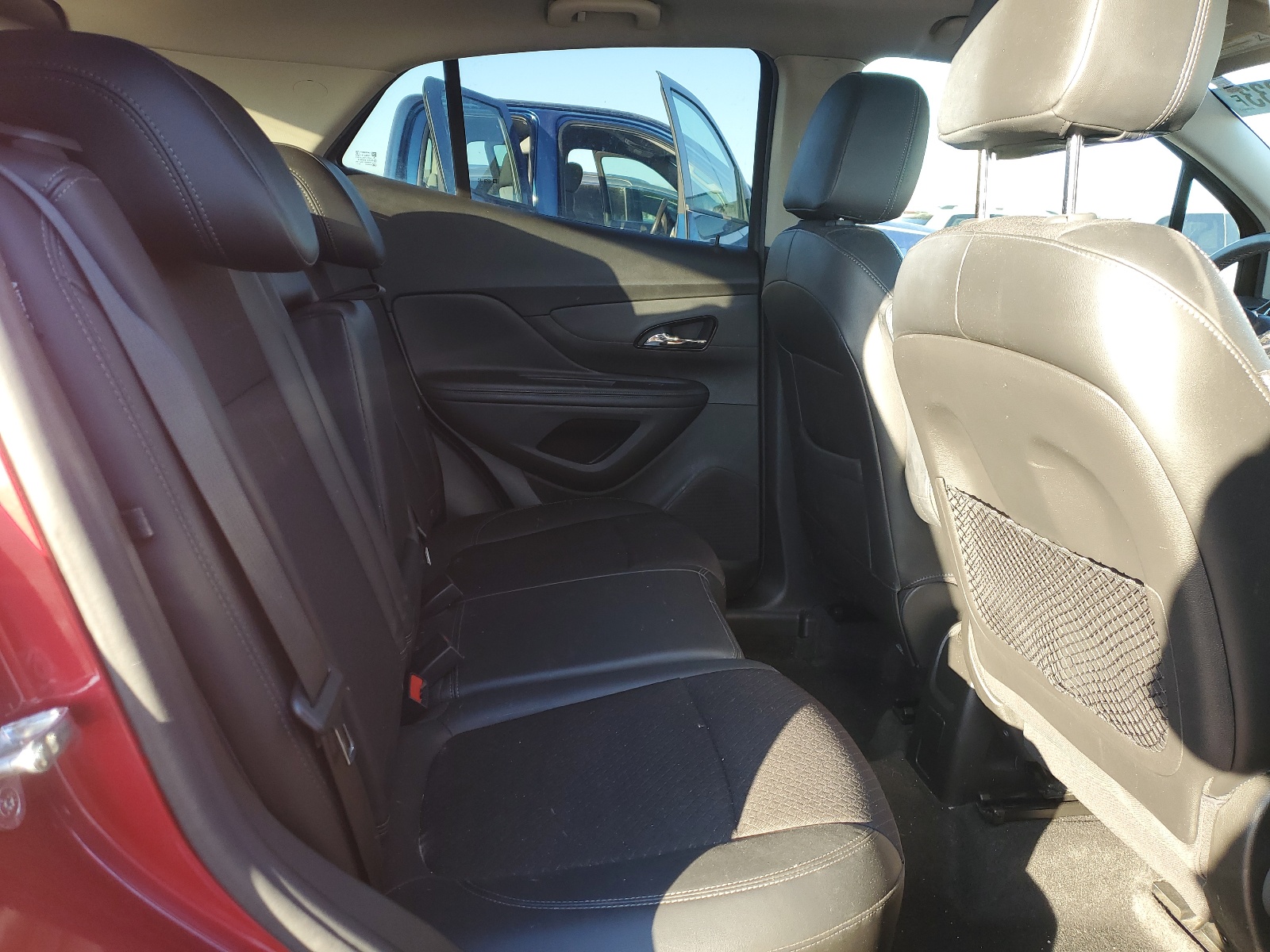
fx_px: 954
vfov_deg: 53.1
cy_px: 476
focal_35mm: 26
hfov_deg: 67.3
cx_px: 635
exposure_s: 1/128
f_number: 1.5
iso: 50
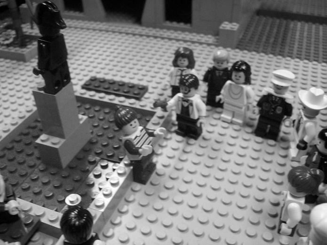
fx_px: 340
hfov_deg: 51.4
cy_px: 122
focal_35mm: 36
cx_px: 164
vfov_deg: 39.6
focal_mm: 6
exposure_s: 1/40
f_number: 2.7
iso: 160
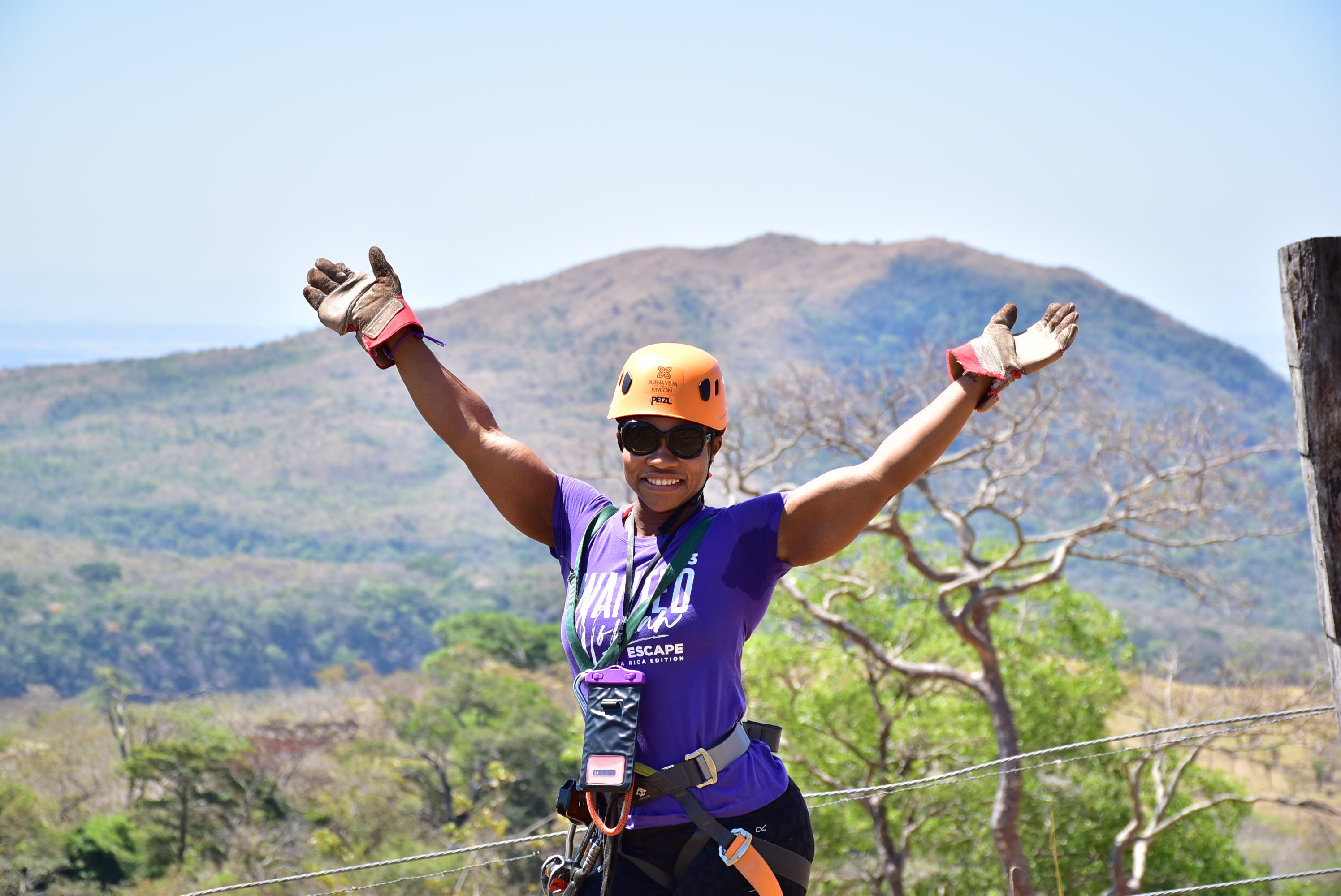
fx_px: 3914
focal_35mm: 105
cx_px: 670
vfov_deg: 13.1
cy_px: 448
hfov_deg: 19.4
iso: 160
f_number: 6.3
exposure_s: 1/400
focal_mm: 70
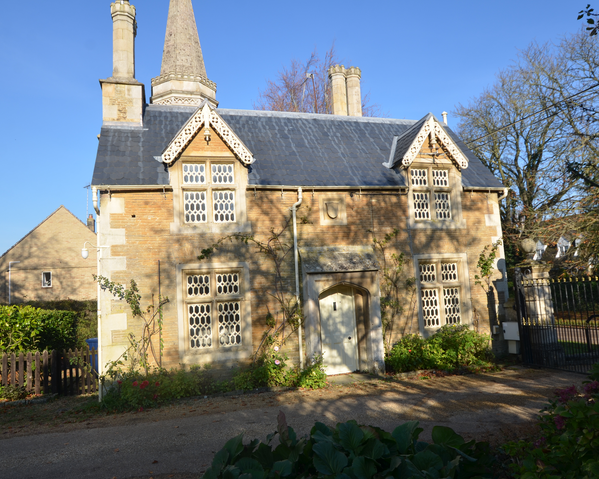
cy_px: 242
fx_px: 425
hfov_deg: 70.3
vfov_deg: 58.8
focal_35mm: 24
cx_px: 291
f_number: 7.1
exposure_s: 1/200
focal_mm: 14
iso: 100
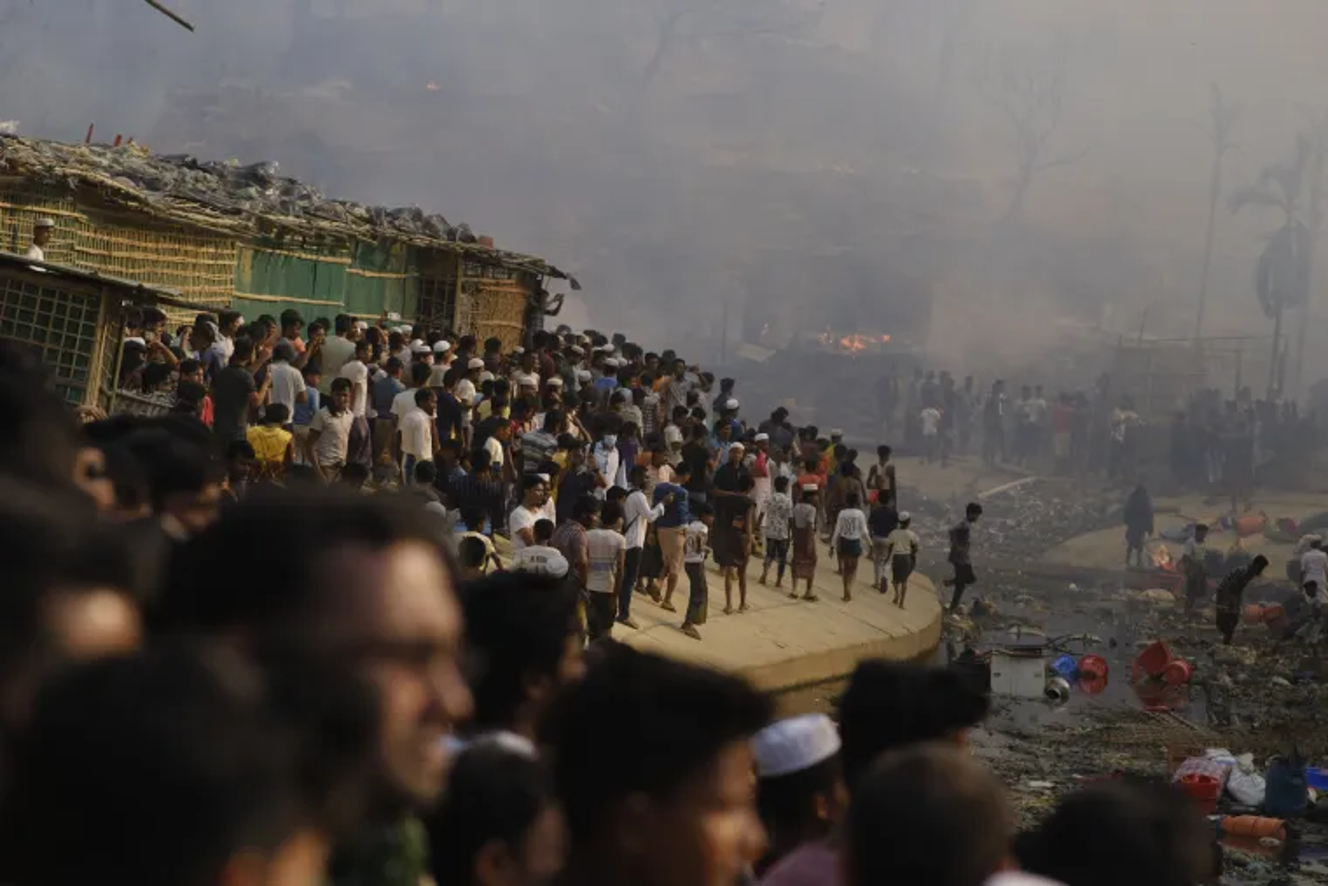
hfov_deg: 16.0
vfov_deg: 10.7
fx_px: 4722
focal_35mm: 128
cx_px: 664
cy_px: 443
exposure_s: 1/3000
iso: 500
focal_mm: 85
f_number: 3.2
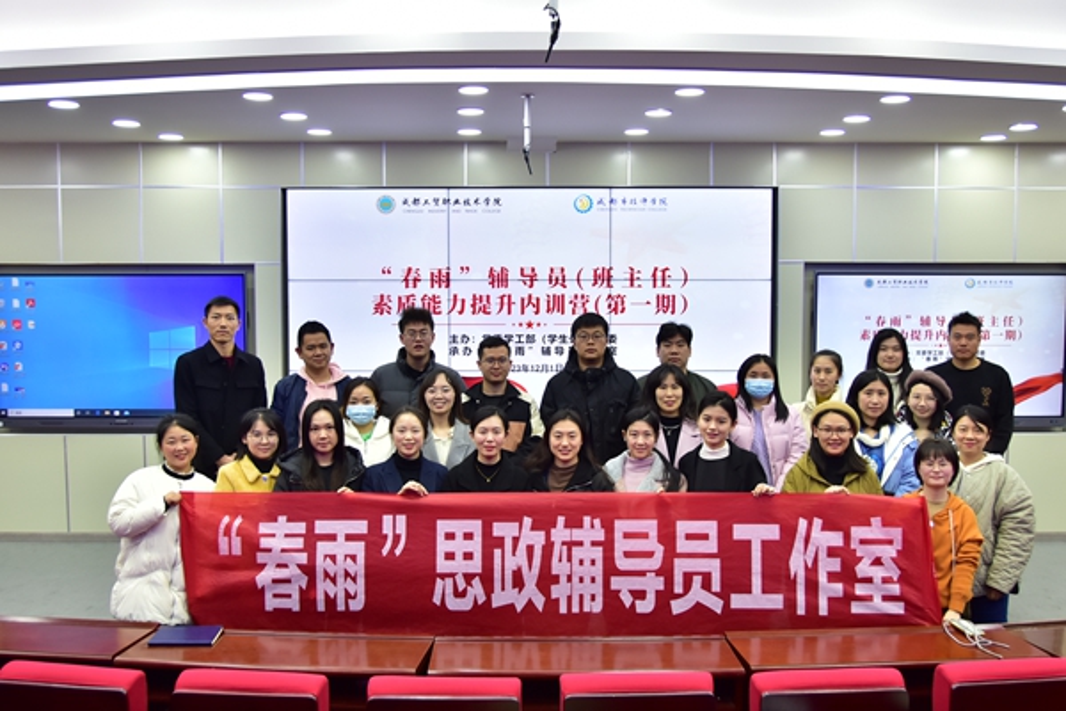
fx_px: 977
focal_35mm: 33
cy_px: 356
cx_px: 533
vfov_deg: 40.0
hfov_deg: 57.2
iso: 400
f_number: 3.8
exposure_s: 1/100
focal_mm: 22
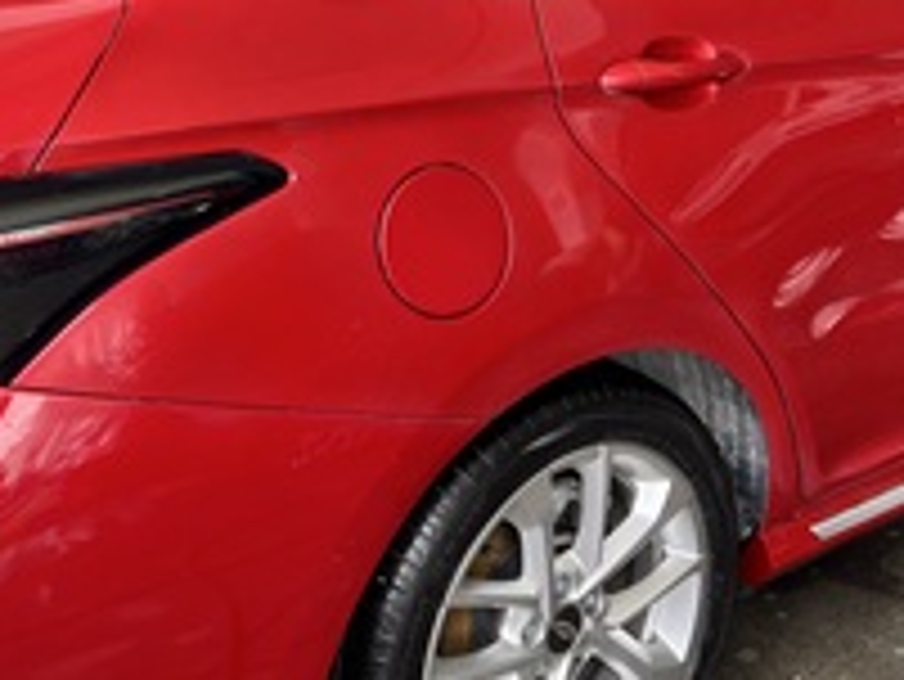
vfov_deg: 23.9
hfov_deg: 32.6
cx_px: 376
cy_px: 16
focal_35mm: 59
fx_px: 1542
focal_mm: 5.7
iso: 50
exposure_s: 1/166
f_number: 1.5
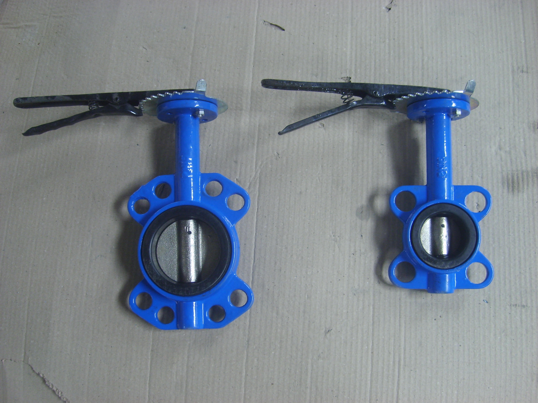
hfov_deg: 52.6
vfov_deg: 40.7
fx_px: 544
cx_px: 269
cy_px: 202
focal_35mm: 35
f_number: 2.8
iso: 69
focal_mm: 5.8
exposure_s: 1/30
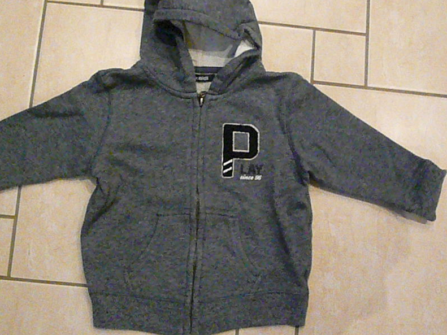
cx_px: 209
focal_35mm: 43
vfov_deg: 33.6
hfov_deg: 43.8
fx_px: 555
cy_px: 150
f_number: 3
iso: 3200
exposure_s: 1/125
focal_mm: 5.4
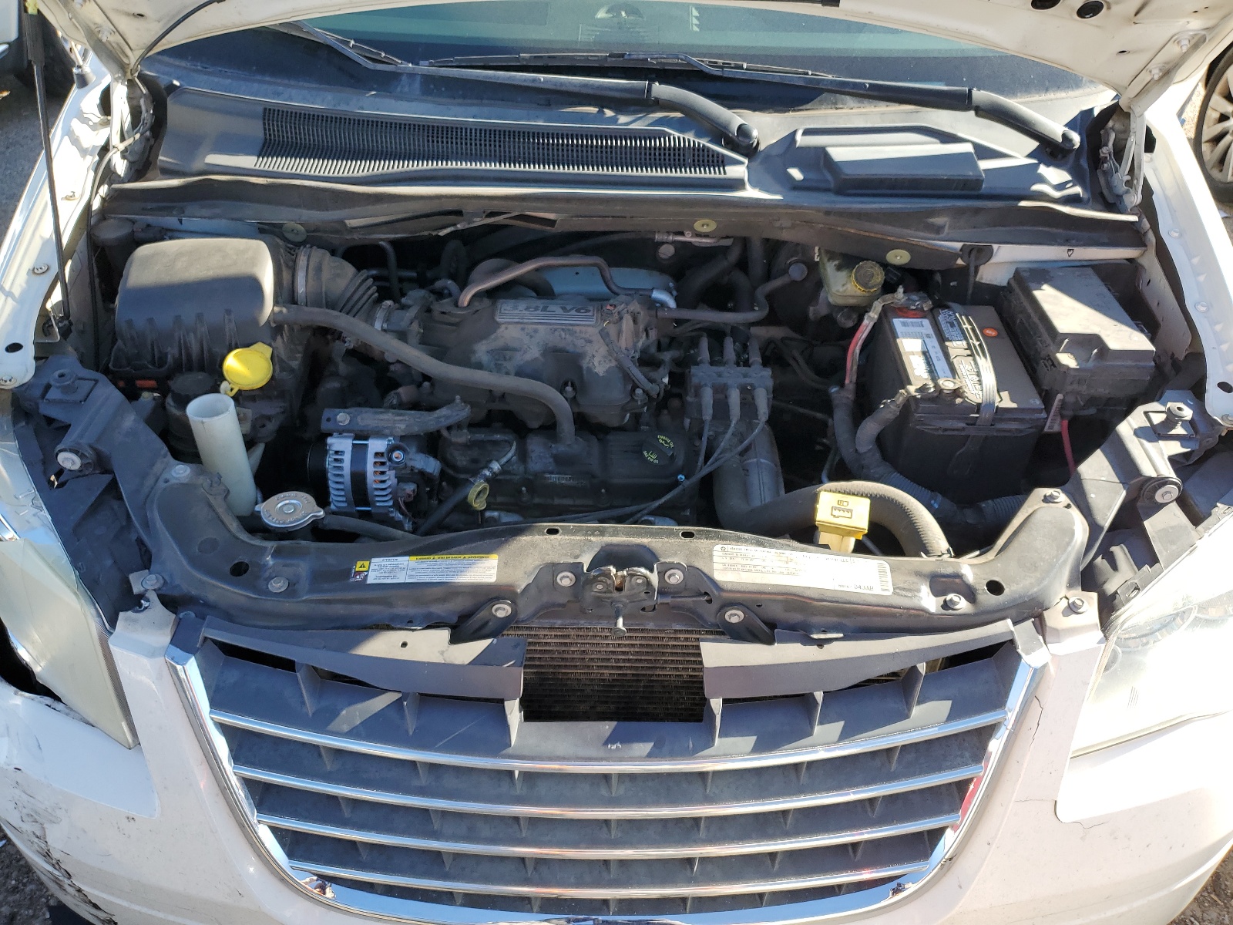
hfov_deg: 67.3
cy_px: 462
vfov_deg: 53.1
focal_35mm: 26
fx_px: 926
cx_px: 616
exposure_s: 1/556
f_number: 1.5
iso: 50
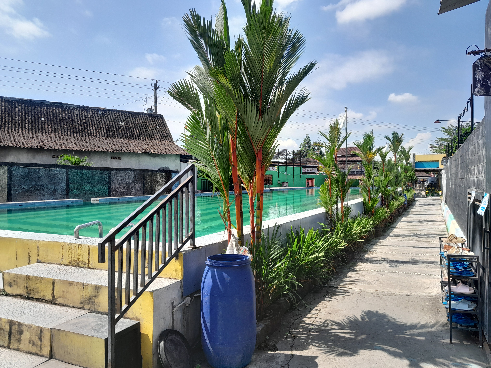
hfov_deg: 65.3
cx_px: 246
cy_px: 184
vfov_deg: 51.4
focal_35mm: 27
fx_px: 383
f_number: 1.8
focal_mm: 4
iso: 40
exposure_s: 1/450
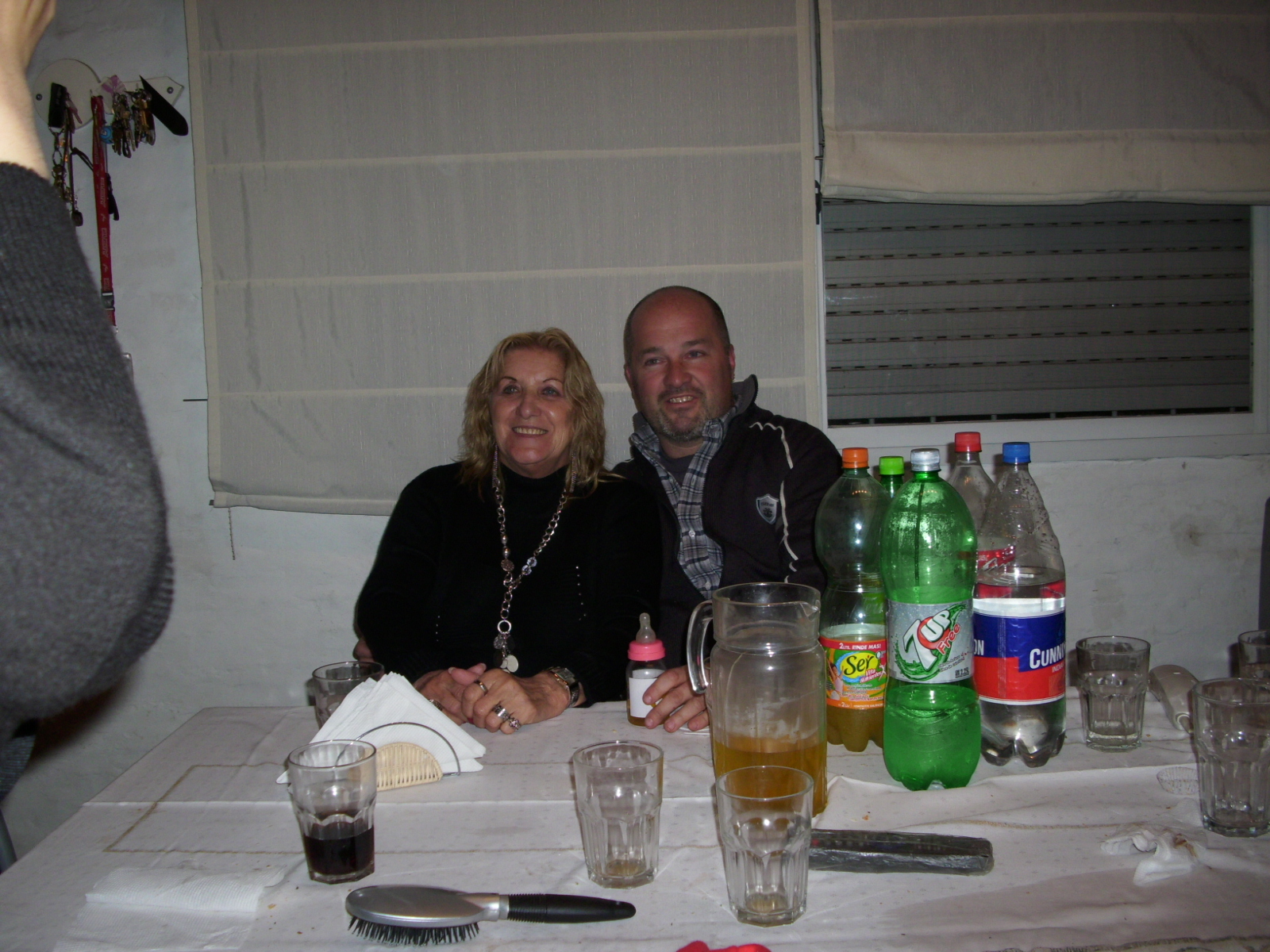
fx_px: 1137
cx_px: 635
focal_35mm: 31
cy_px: 476
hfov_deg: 58.4
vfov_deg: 45.4
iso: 50
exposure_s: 1/60
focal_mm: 6.2
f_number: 2.8
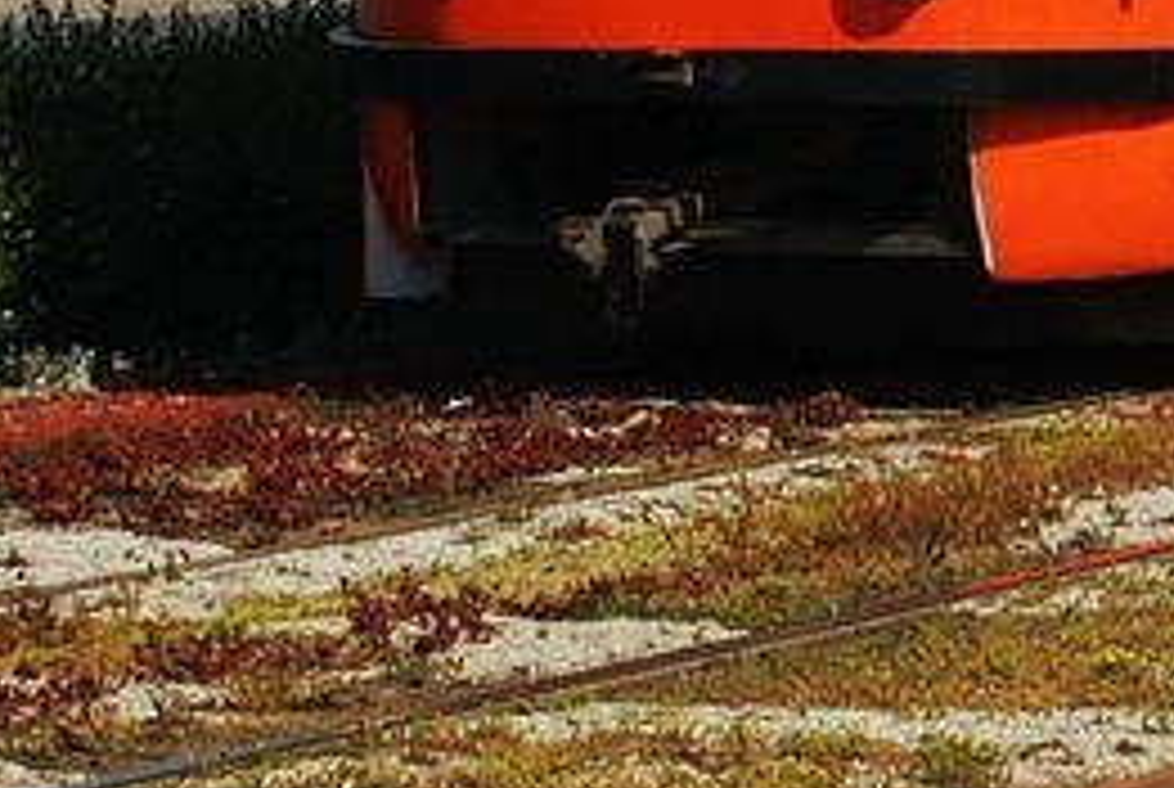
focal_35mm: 324
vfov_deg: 4.2
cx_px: 1691
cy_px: -484
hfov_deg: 6.3
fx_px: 10583
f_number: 10
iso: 400
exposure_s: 1/400
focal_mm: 55
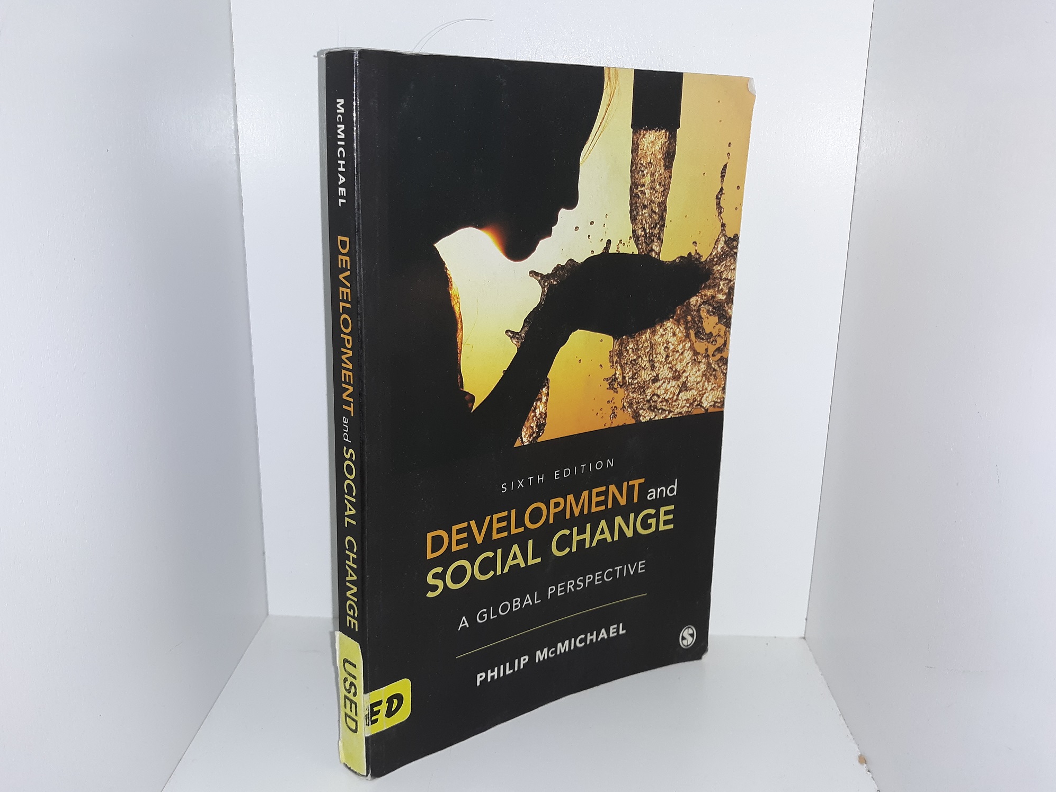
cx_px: 517
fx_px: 885
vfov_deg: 48.2
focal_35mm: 29
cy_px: 398
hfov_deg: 61.7
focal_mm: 3.7
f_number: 1.7
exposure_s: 1/120
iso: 50
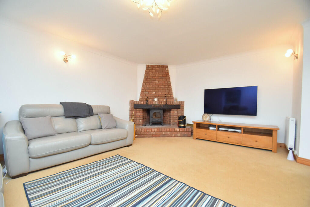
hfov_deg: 100.4
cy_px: 104
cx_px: 155
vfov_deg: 77.3
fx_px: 129
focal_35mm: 15
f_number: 4
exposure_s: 1/125
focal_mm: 10
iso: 1000
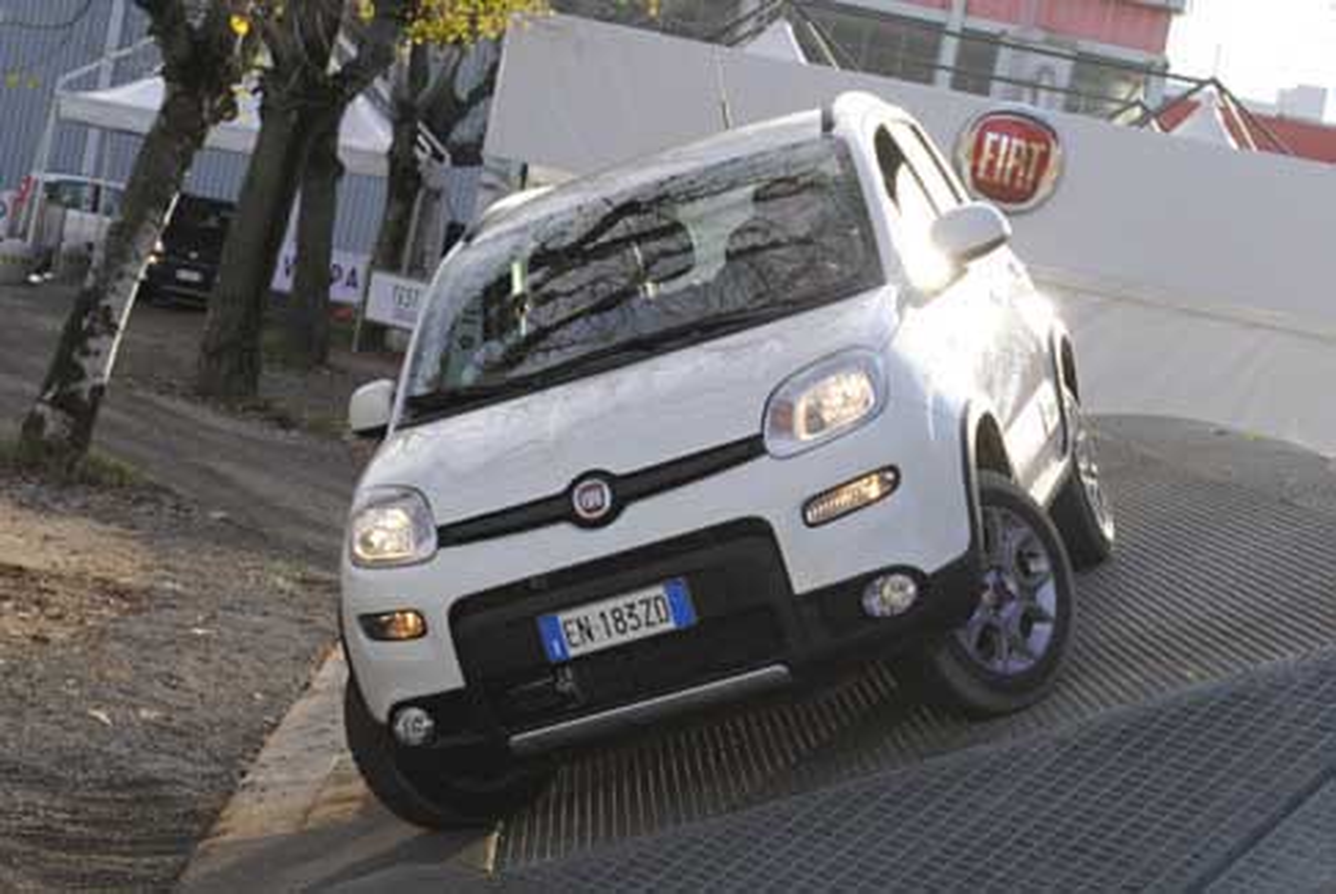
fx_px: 3064
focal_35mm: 82
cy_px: 447
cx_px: 668
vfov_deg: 16.6
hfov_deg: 24.6
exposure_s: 1/400
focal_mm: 55
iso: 800
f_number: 10
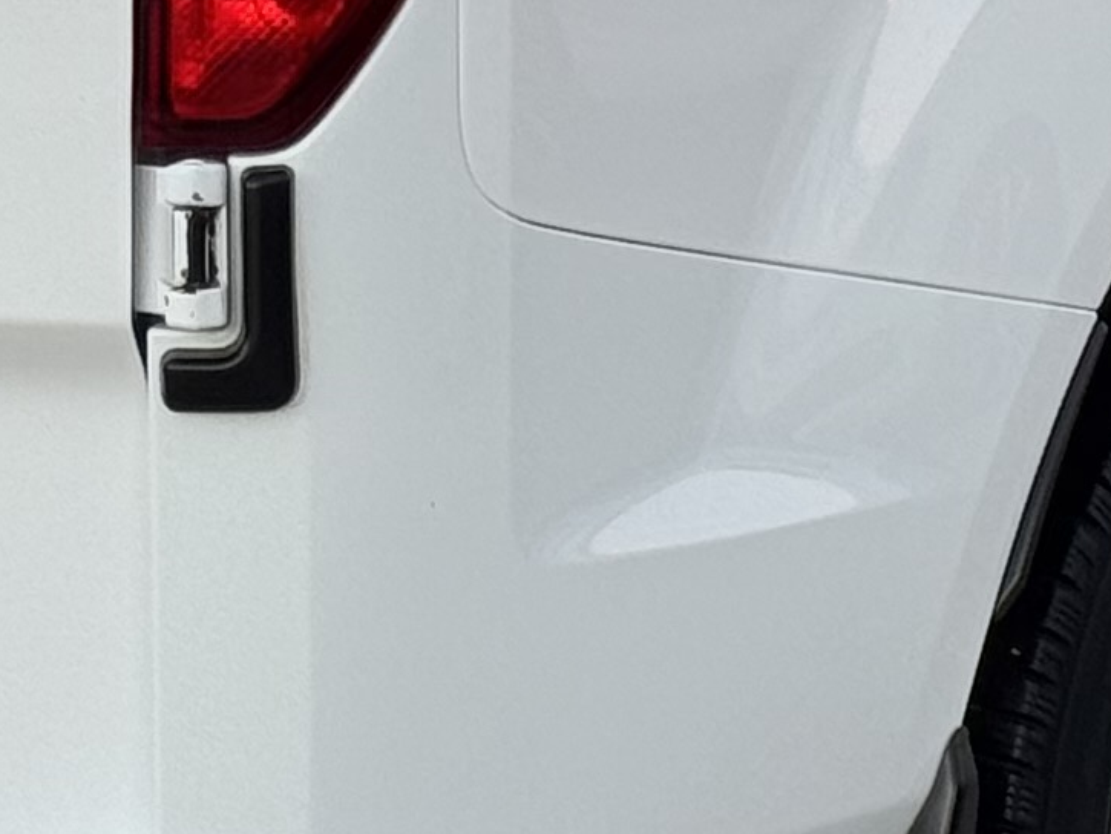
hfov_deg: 7.4
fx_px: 8571
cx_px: 421
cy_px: -552
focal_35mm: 267
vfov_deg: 5.5
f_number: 1.78
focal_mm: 6.76
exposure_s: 1/100
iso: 80
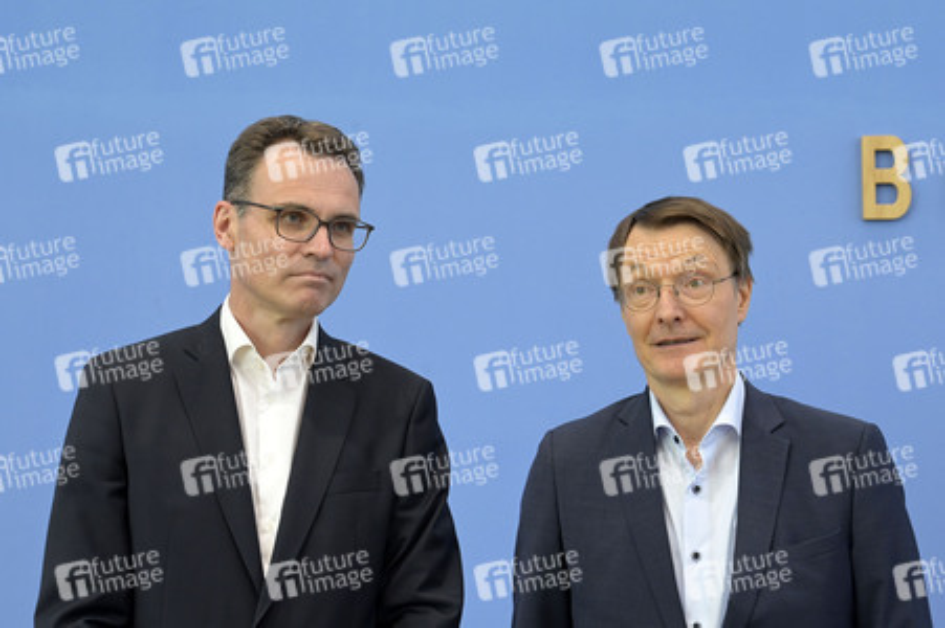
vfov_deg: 27.0
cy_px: 314
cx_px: 472
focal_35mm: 50
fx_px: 1312
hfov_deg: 39.6
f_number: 5.6
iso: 4000
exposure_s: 1/400
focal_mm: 50
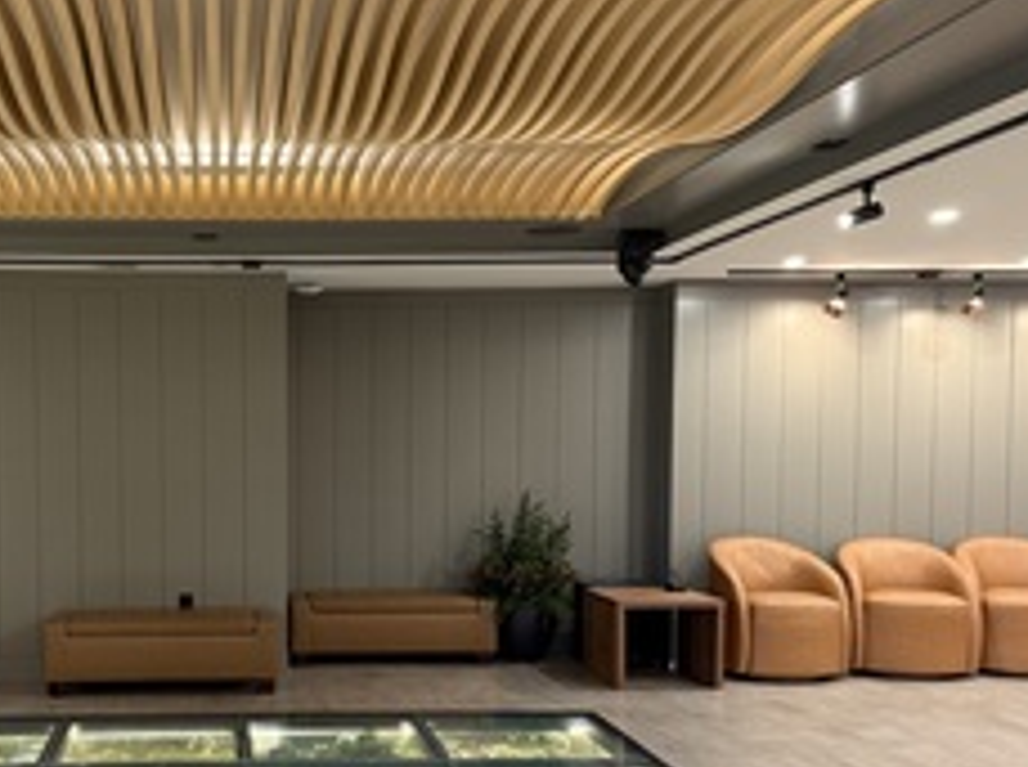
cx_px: 251
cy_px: 507
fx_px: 1245
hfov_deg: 43.4
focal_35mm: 42
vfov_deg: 34.0
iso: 320
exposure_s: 1/60
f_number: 1.78
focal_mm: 6.76
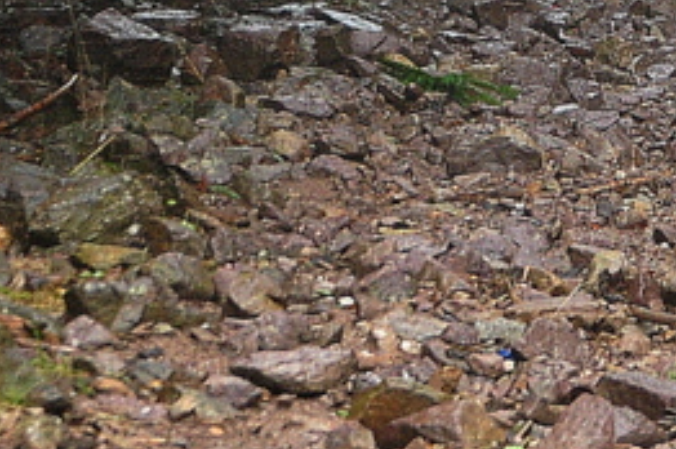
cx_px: 573
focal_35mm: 330
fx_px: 6189
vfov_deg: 4.1
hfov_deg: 6.2
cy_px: 19
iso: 400
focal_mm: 48
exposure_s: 1/100
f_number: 5
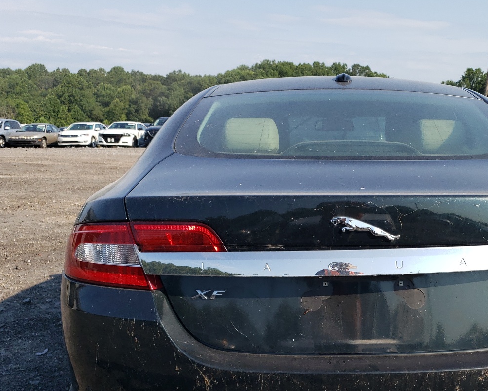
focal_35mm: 41
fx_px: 592
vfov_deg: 35.7
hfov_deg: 43.8
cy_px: 291
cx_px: 344
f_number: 1.5
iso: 50
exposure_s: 1/2500
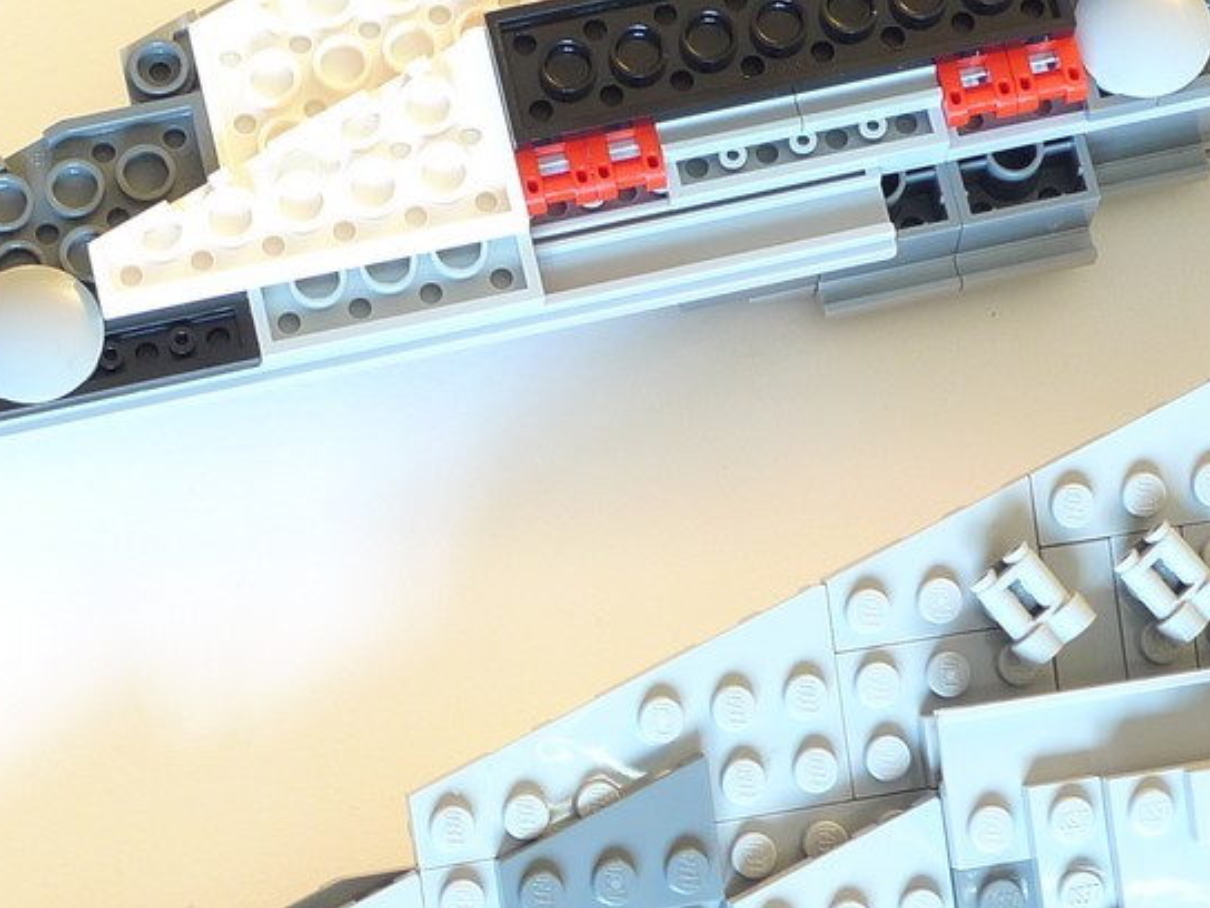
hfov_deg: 12.9
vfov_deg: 9.7
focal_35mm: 153
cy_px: 487
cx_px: 488
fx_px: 5348
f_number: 4.5
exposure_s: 1.3
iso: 80
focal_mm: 12.1
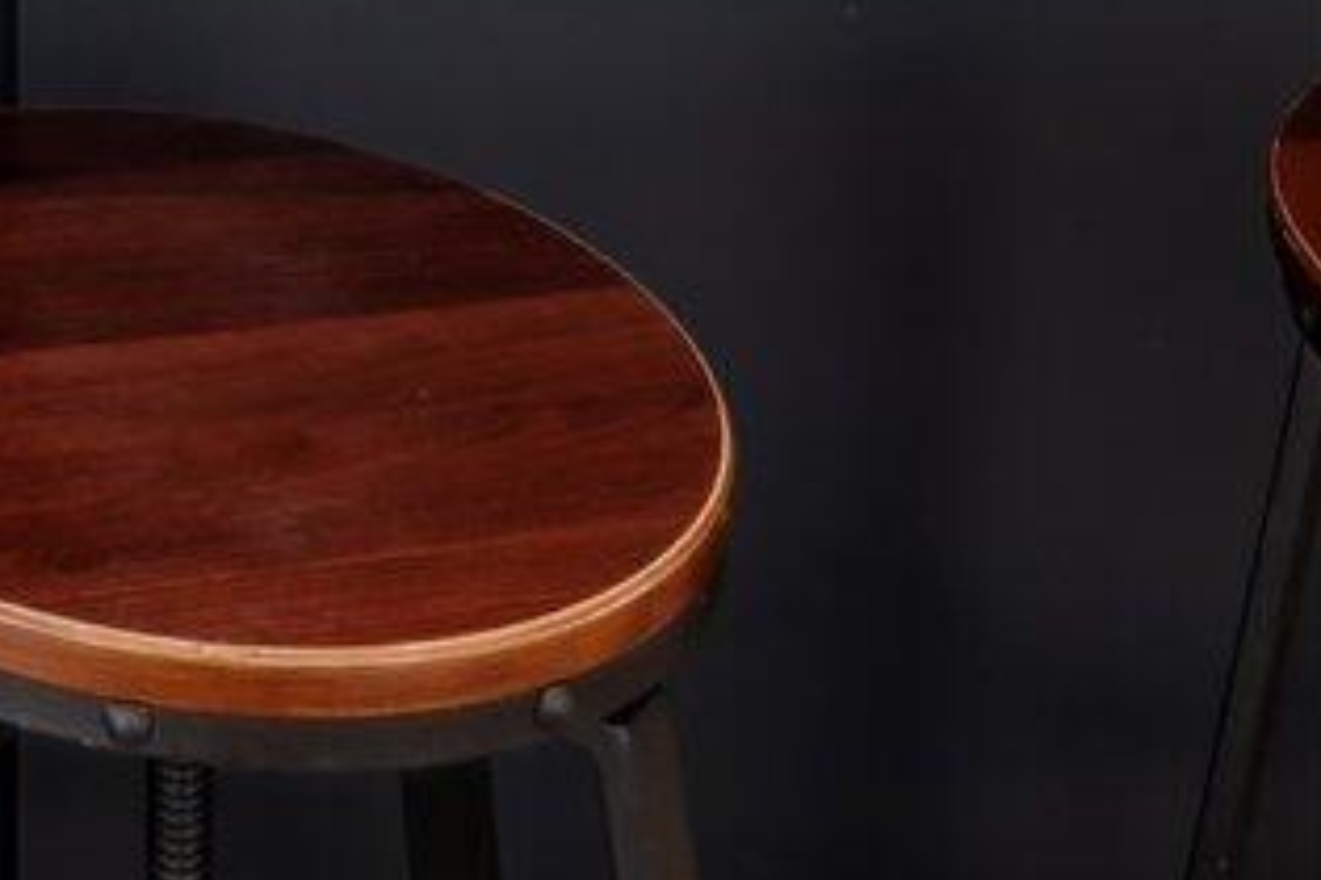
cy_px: -1821
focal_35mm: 104
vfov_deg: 9.8
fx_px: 3816
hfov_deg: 17.5
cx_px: -709
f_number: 8
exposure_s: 1/15
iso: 400
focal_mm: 16
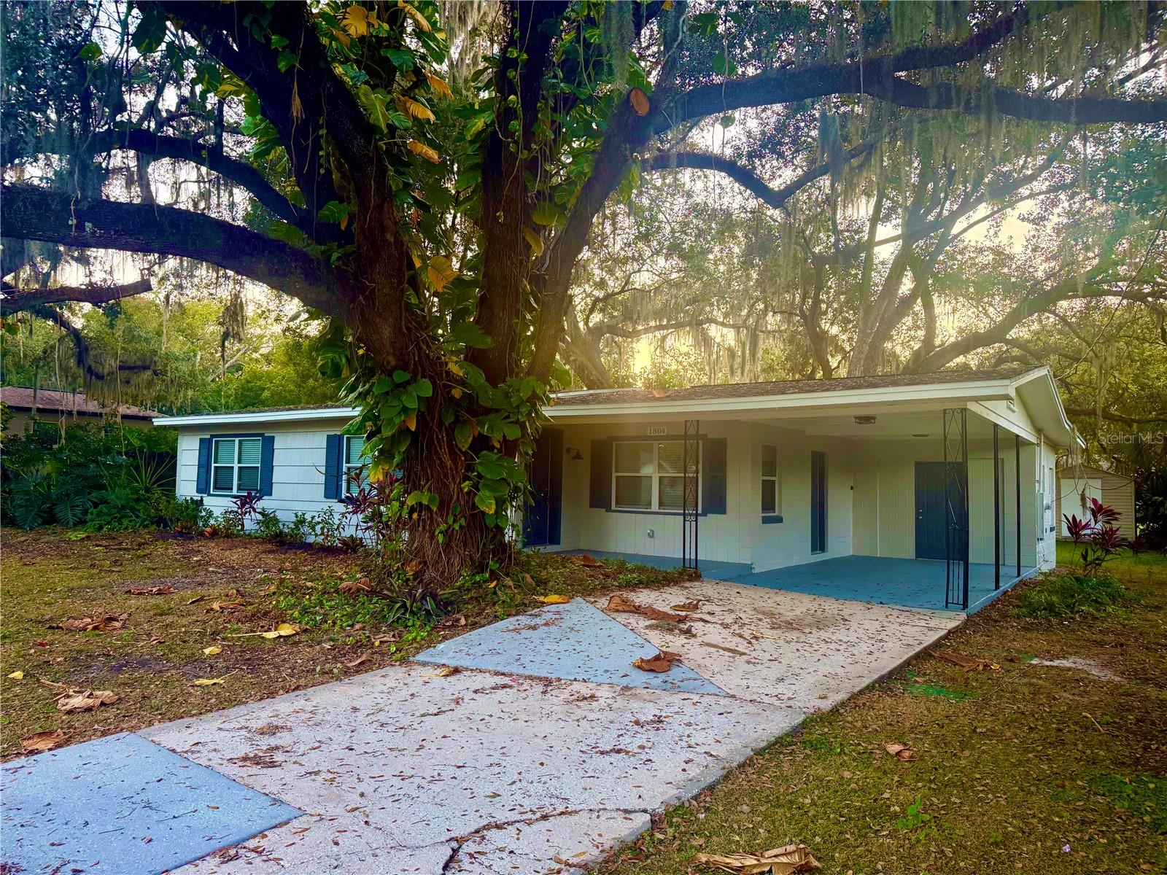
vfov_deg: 56.8
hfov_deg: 71.6
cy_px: 438
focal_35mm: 24
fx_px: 809
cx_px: 584
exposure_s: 1/165
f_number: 1.78
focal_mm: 6.76
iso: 200
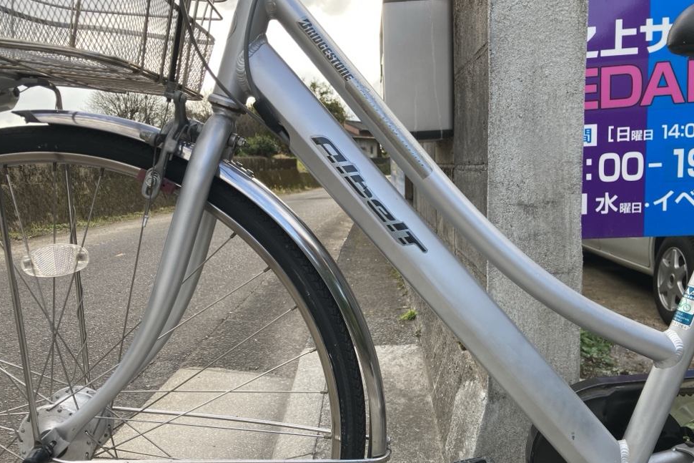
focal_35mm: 30
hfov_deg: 61.9
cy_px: 256
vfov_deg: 43.5
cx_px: 342
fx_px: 578
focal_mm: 3.99
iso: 20
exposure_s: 1/220
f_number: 1.8
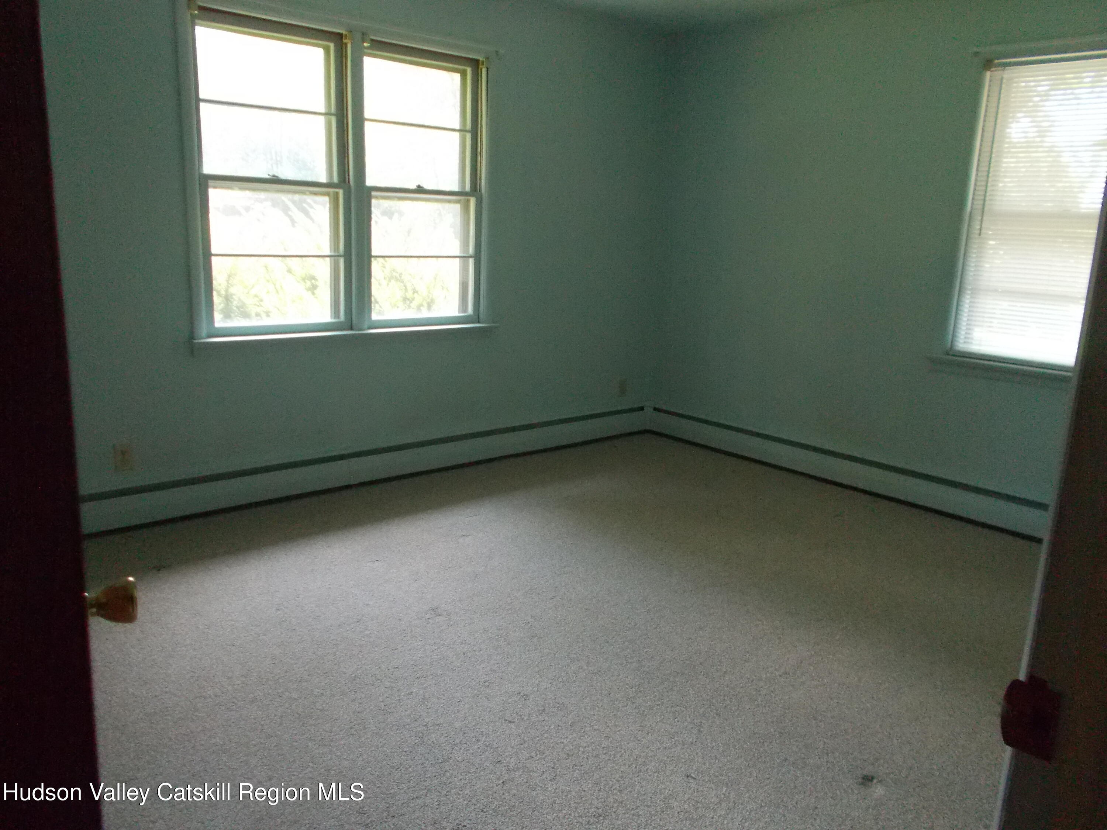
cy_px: 415
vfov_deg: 53.1
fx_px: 831
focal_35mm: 26
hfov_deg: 67.3
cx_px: 554
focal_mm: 4.6
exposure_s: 1/125
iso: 500
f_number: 3.2
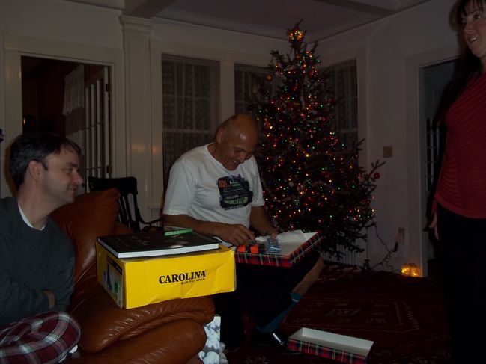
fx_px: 506
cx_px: 243
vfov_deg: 39.7
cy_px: 182
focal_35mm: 36
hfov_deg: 51.3
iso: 80
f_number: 3.1
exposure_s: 1/30
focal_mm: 6.5
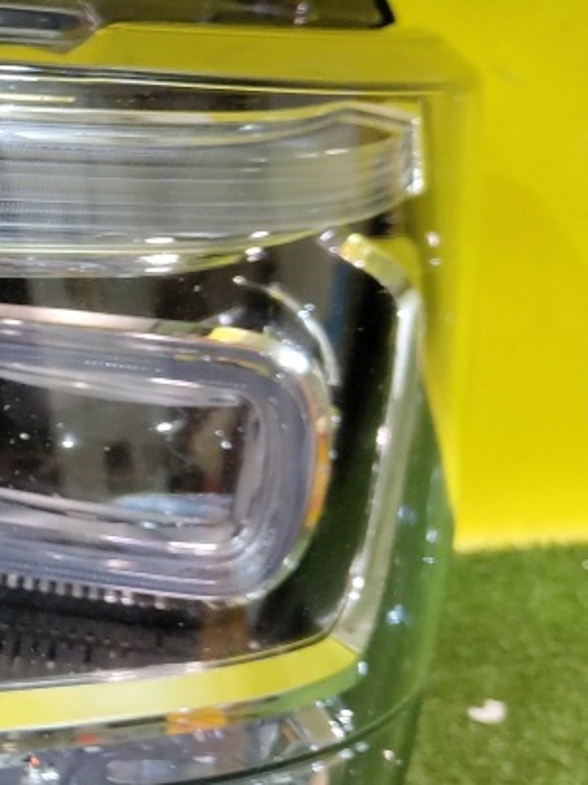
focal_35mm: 85
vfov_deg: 23.0
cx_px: -413
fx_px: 1926
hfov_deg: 15.4
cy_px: 399
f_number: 1.88
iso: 157
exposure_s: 1/50
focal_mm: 5.59
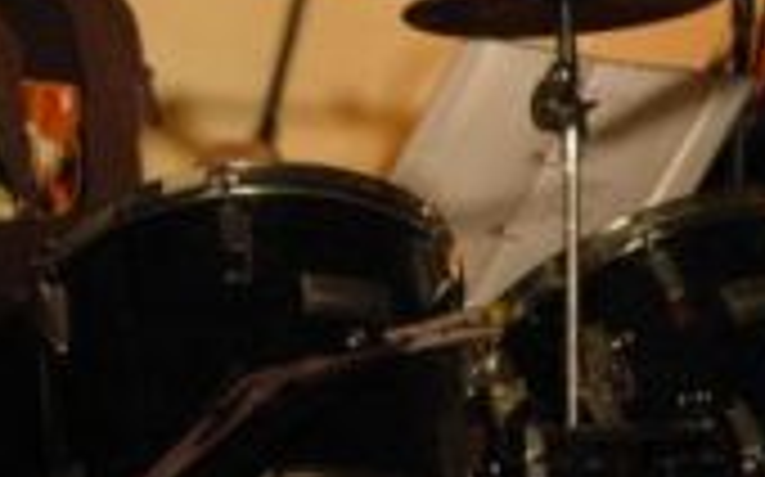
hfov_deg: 6.2
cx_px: 94
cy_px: 122
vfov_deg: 3.9
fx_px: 7001
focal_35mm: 336
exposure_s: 1/125
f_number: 4.5
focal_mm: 62
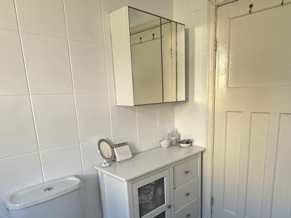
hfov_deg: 69.1
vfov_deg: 54.1
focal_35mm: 25
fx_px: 210
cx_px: 164
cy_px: 139
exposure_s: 1/99
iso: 125
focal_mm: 2.22
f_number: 2.2
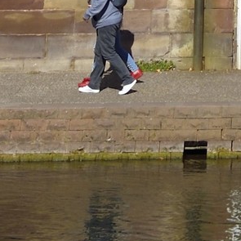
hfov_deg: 6.6
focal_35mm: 263
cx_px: 378
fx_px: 2072
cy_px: -648
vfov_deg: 5.9
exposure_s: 1/250
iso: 200
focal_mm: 38
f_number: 16
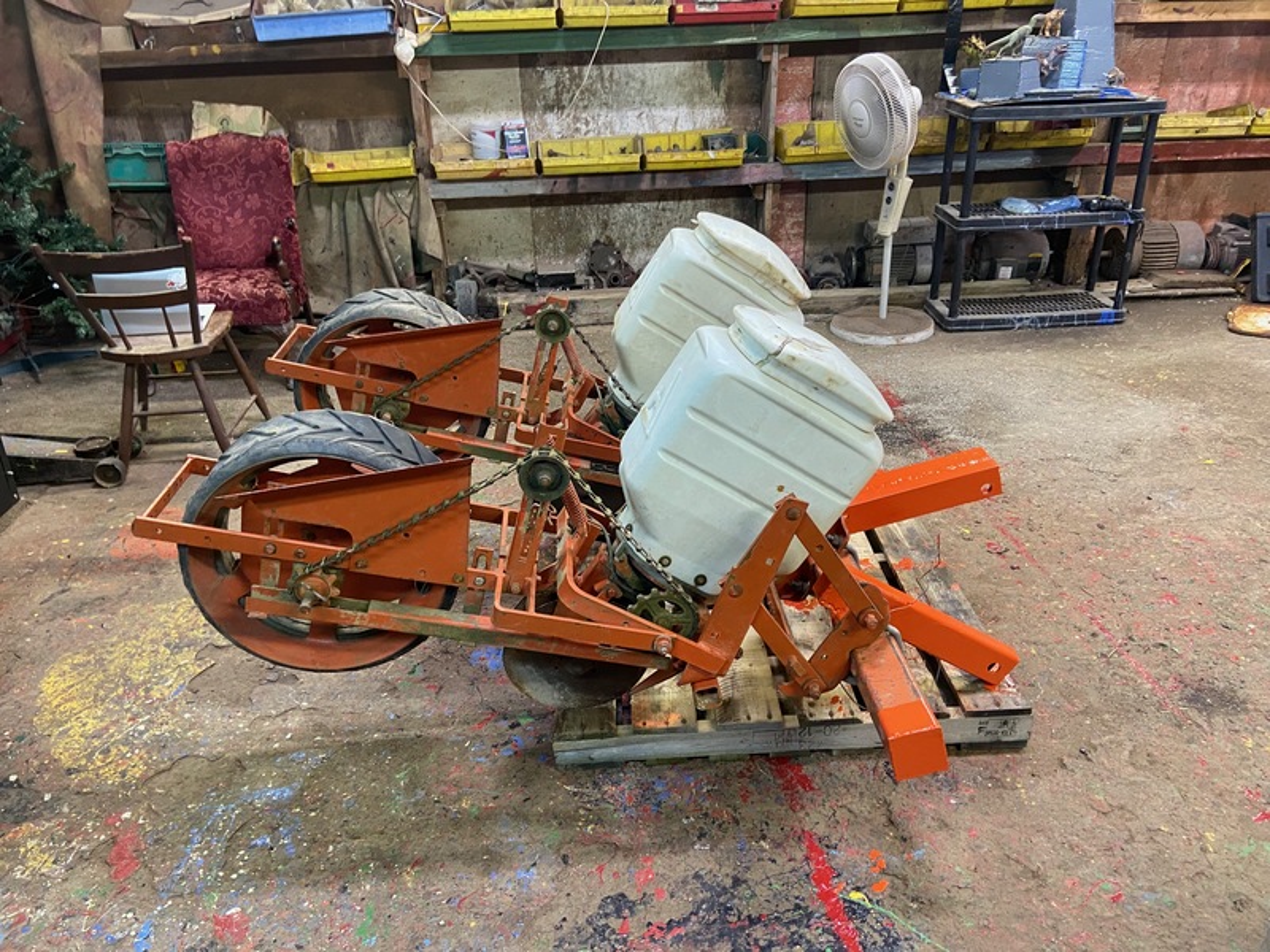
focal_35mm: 26
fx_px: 954
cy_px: 476
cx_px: 635
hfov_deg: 67.3
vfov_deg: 53.1
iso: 250
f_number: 1.8
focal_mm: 4.25
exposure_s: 1/60
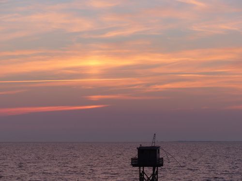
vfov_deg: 11.8
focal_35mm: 126
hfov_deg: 15.6
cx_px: 121
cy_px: 90
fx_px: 881
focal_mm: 22.6
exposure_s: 1/125
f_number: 3.2
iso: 100
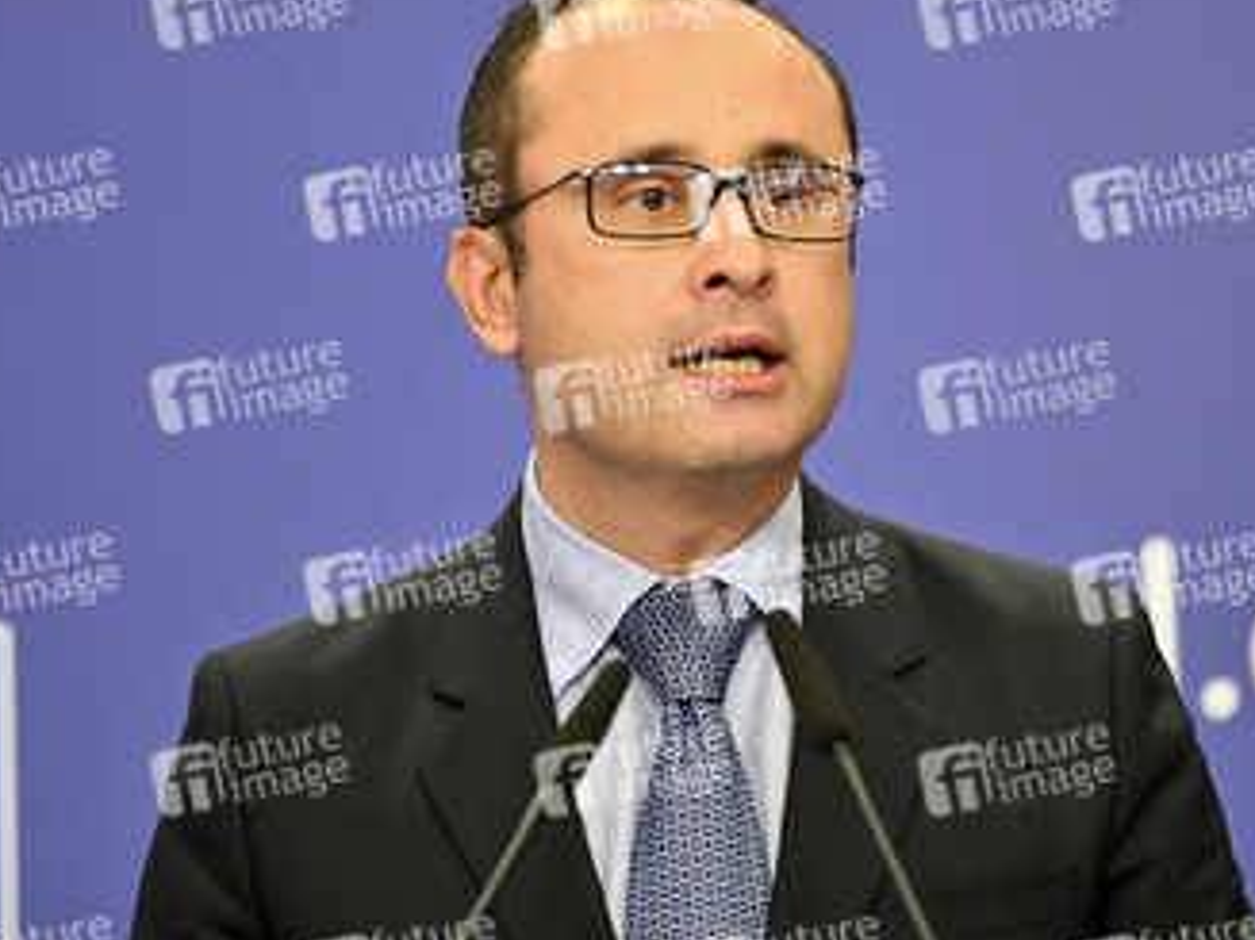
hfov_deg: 7.5
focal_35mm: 265
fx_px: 9604
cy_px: 483
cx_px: 685
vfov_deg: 5.6
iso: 1000
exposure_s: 1/320
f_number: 2.8
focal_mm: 200
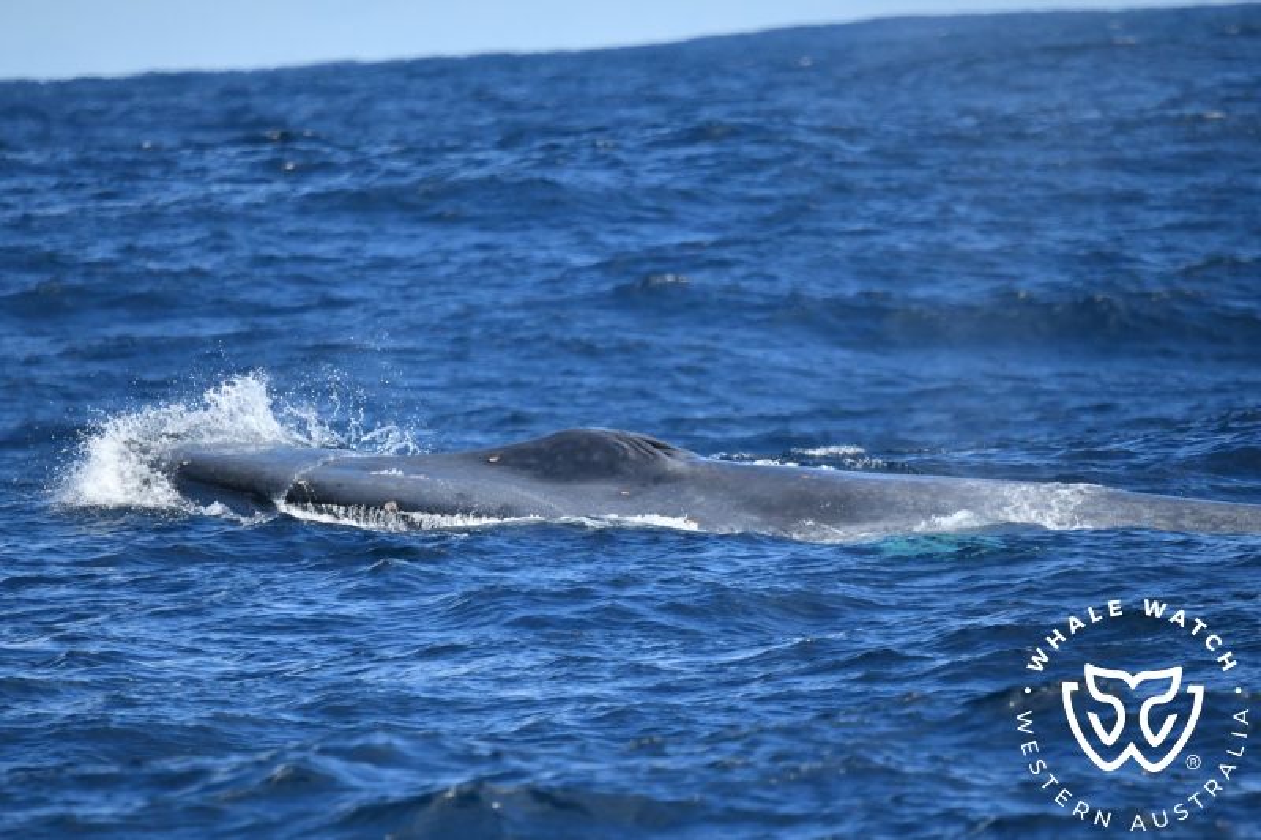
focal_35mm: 600
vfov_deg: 2.3
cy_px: 420
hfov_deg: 3.4
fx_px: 21011
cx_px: 630
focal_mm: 600
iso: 2200
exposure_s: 1/8000
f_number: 6.3
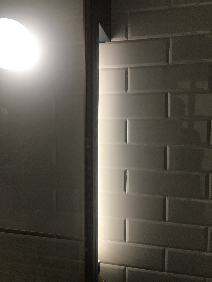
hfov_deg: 48.2
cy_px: 141
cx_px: 106
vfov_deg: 61.7
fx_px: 237
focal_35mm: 29
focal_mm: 4.15
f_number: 2.2
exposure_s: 1/33
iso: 40
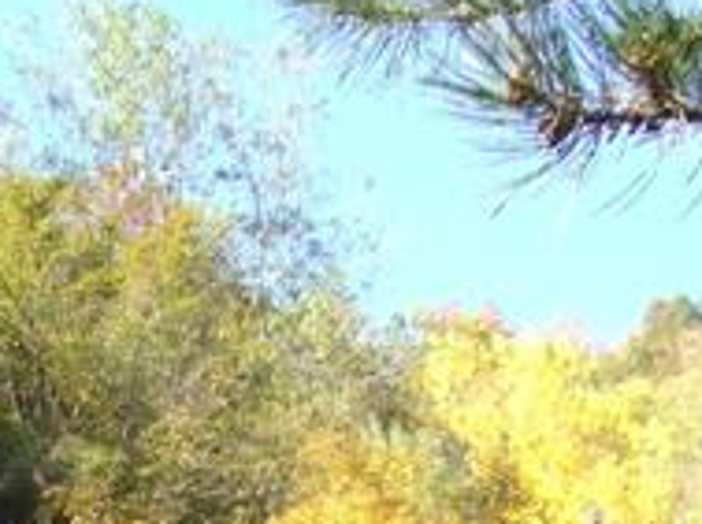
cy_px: 877
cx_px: 33
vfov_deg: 10.9
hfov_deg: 15.1
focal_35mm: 129
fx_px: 2611
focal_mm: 6.2
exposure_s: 1/200
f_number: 2.7
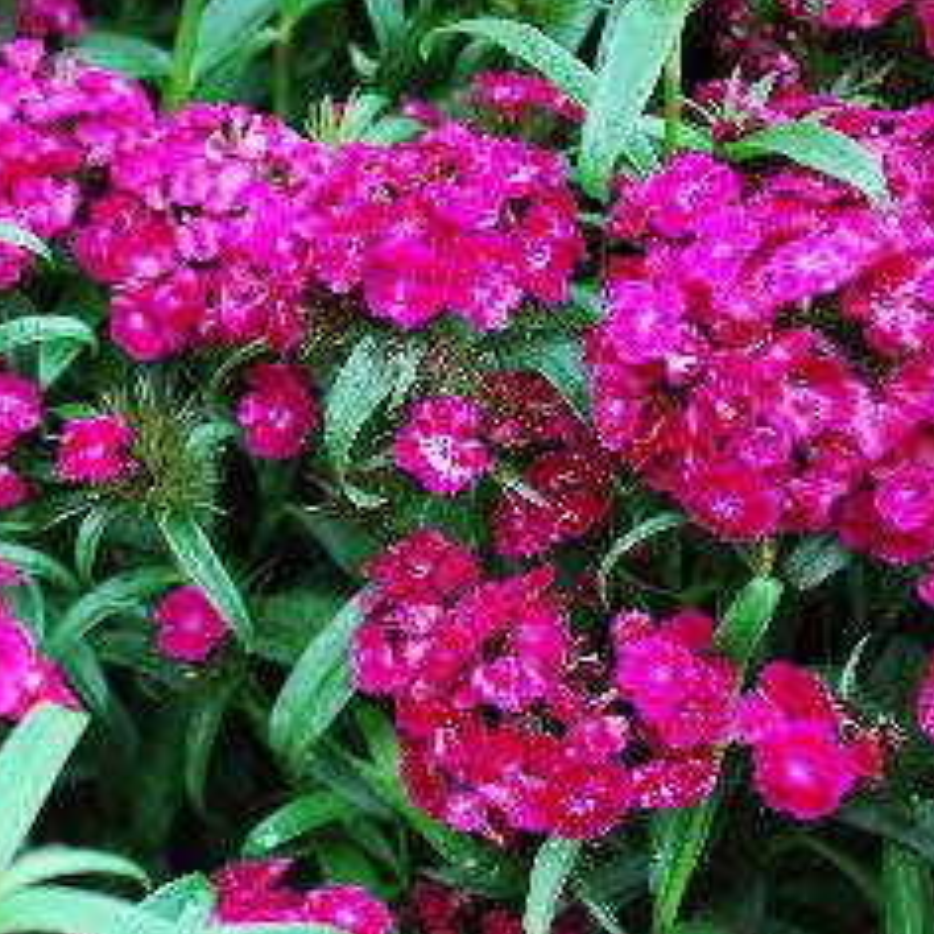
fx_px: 2381
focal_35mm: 78
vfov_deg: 22.2
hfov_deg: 21.9
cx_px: 174
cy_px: 483
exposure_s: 1/50
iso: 200
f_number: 5.3
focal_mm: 36
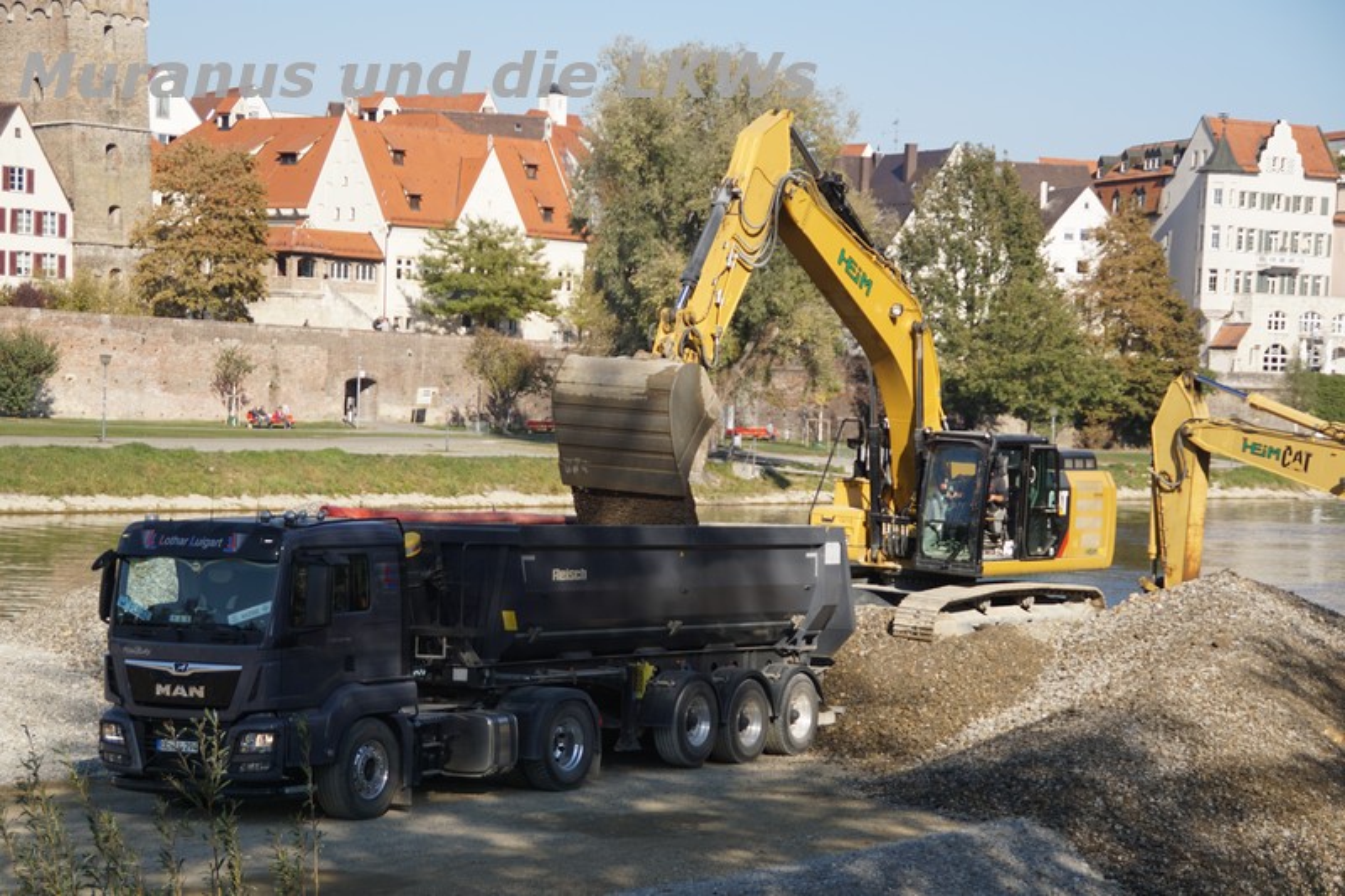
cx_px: 672
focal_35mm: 90
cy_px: 448
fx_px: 3362
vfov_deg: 15.2
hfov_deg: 22.6
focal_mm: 60
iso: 125
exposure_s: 1/640
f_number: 5
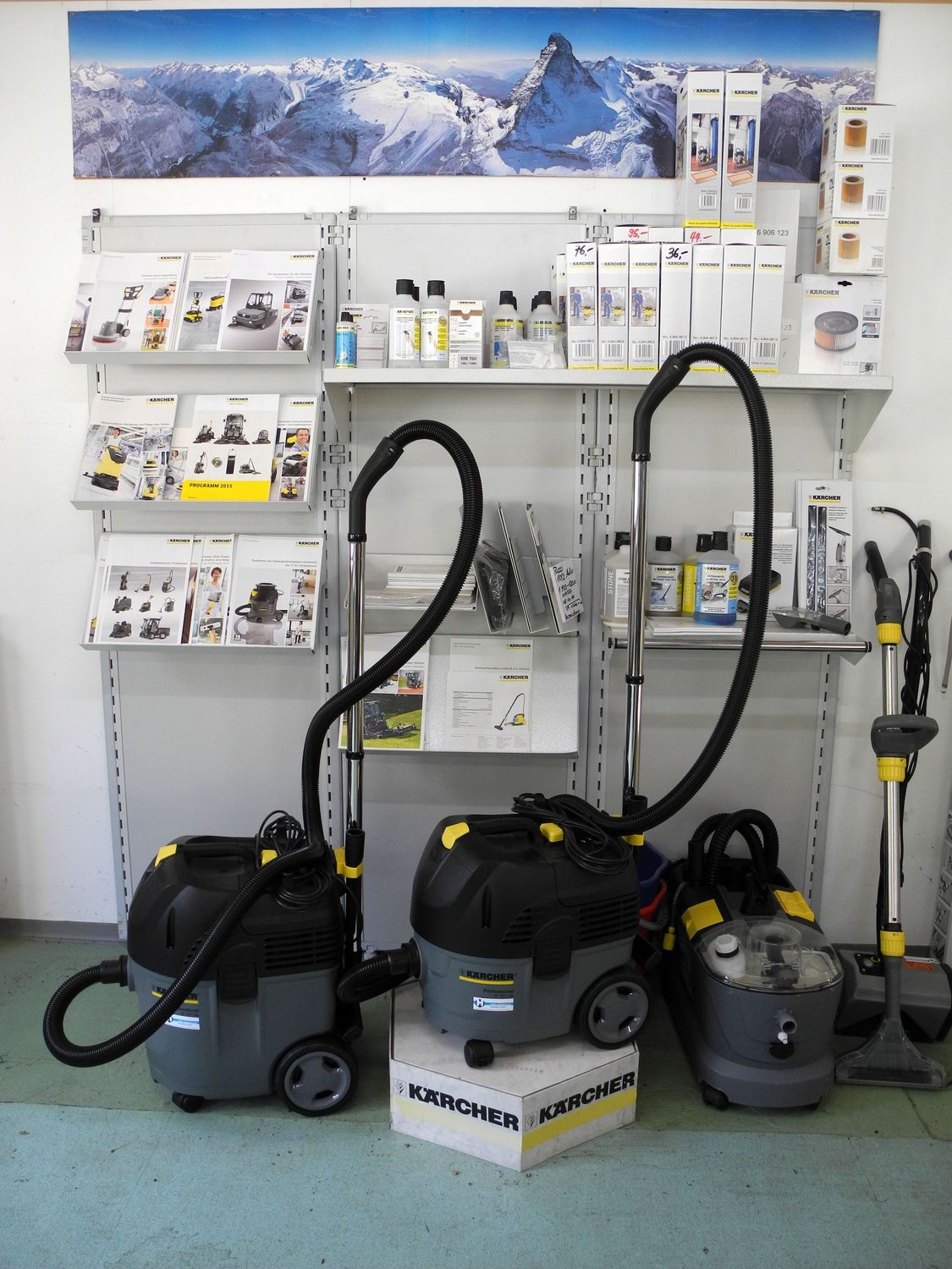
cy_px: 634
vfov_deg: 60.0
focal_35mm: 30
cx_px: 476
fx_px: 1100
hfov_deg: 46.8
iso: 100
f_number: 2.8
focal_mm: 6.4
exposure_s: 1/60
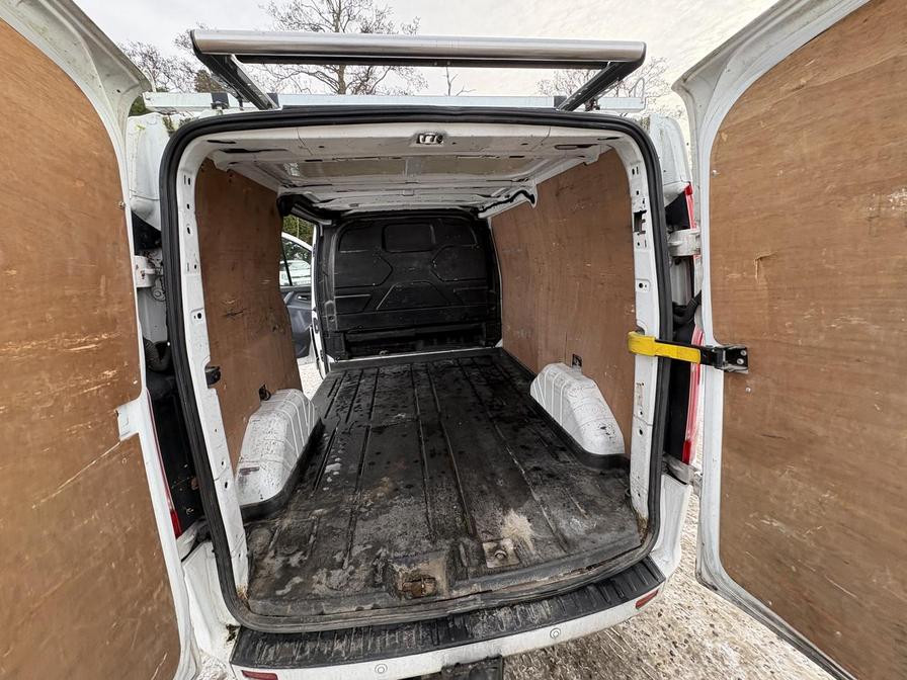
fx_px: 367
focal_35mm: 14
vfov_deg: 85.7
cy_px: 340
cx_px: 454
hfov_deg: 102.1
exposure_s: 1/136
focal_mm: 2.22
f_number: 2.2
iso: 80
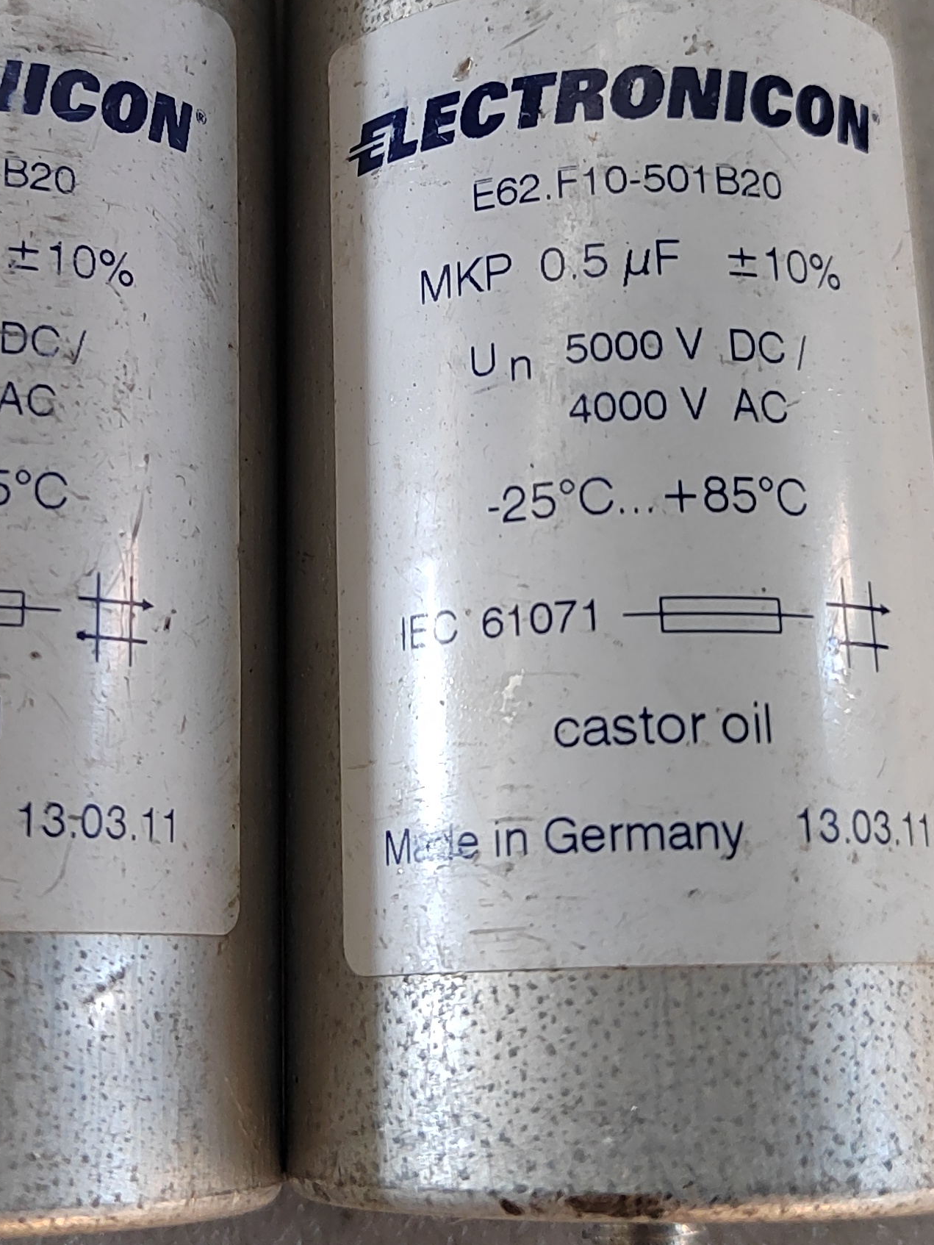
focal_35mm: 53
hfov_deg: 27.4
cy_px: 396
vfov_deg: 35.7
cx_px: 312
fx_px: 1906
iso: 2309
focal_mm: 5.52
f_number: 1.9
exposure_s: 1/100
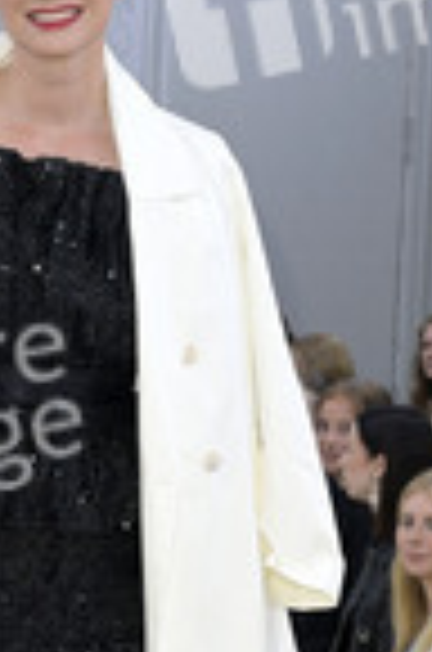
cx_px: -18
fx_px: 2496
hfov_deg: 9.8
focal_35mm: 138
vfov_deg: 14.6
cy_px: 656
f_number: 5.6
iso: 500
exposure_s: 1/250
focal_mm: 50
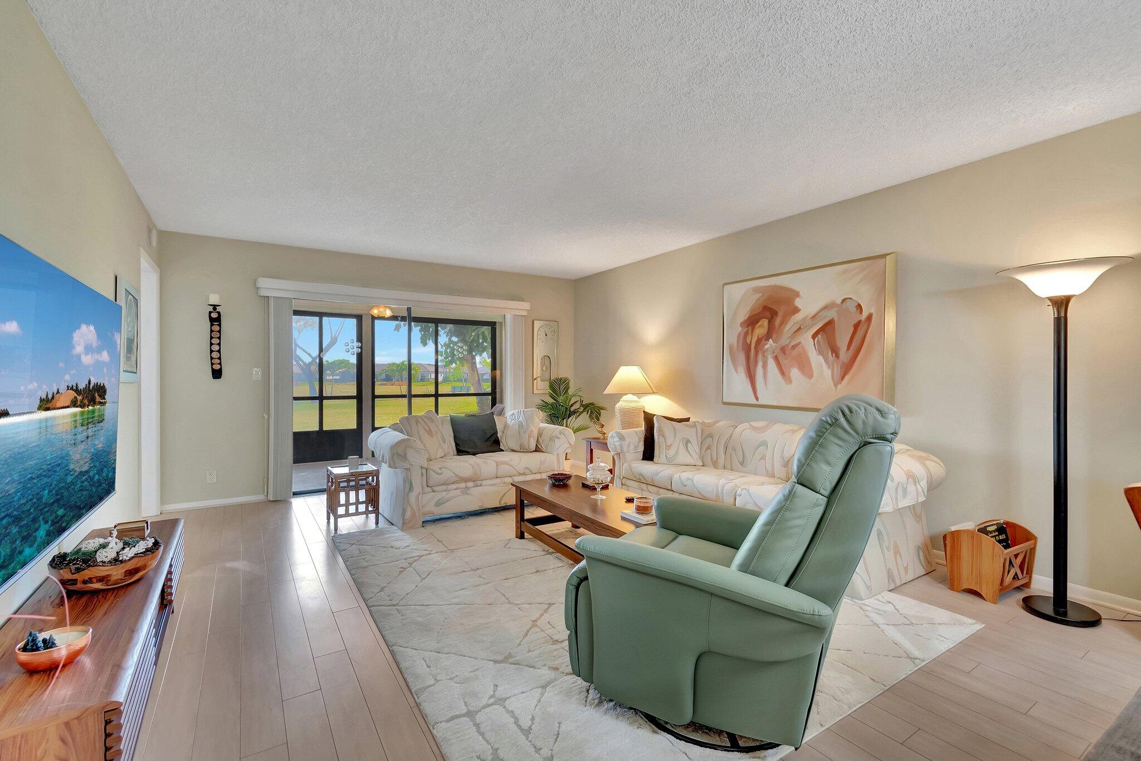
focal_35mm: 15
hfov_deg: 100.4
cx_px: 570
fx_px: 475
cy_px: 380
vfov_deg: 77.3
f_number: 8
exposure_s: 1/5
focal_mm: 10
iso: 1000
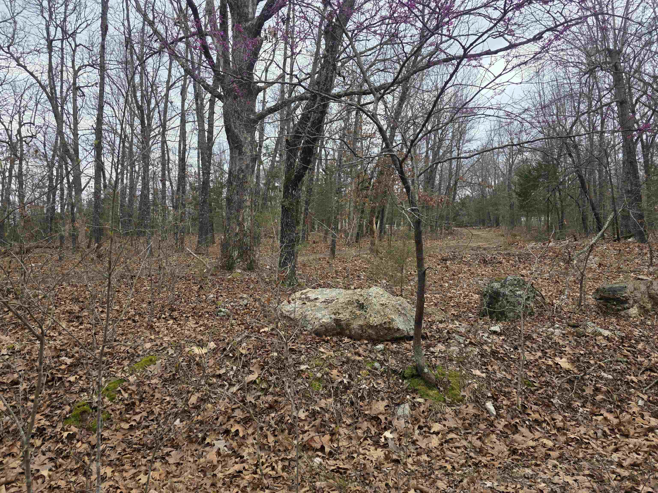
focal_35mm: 23
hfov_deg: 73.9
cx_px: 329
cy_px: 246
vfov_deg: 58.9
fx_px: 437
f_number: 1.7
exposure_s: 1/359
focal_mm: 6.3
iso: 40
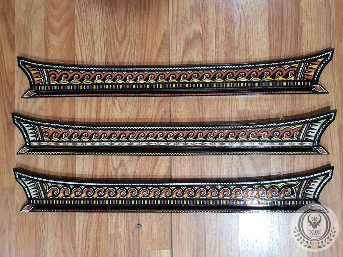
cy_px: 128
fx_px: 258
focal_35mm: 26
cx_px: 172
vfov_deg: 53.1
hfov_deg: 67.3
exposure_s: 1/20
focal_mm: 4.3
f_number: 1.7
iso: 250
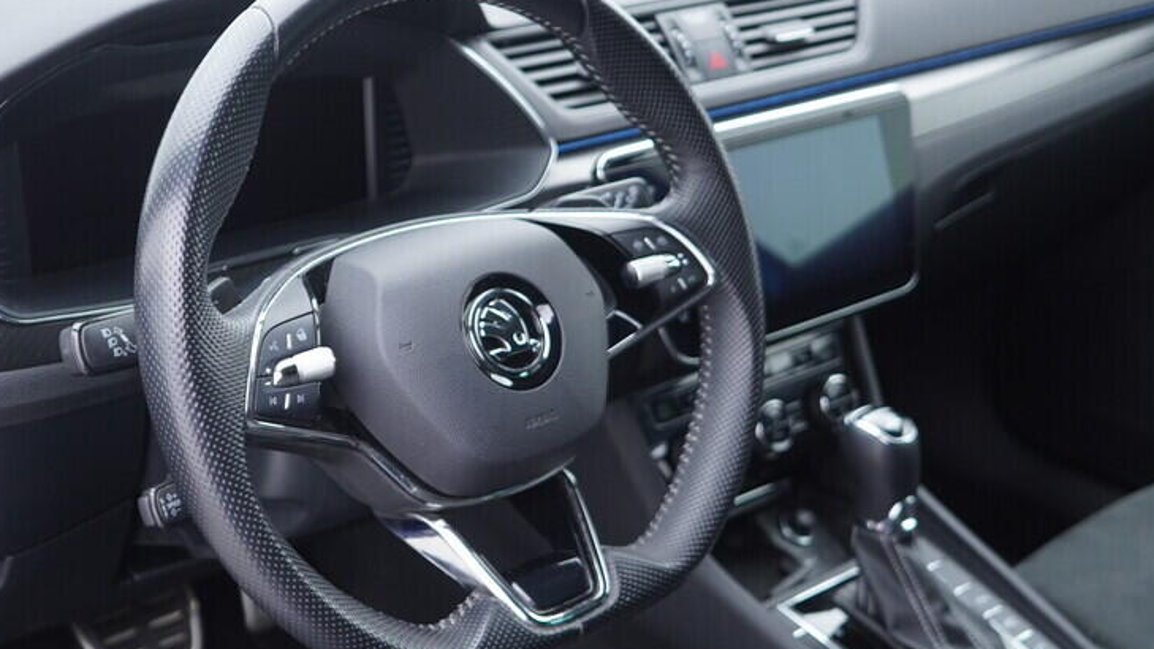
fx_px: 1622
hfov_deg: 38.8
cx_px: 412
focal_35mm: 53
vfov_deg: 22.6
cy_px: 352
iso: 320
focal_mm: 24
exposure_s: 1/40
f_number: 2.8
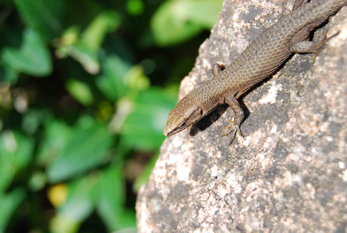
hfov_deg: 24.6
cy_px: 116
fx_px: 797
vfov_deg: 16.6
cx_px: 174
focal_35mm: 82
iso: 400
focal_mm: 55
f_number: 9
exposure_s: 1/320
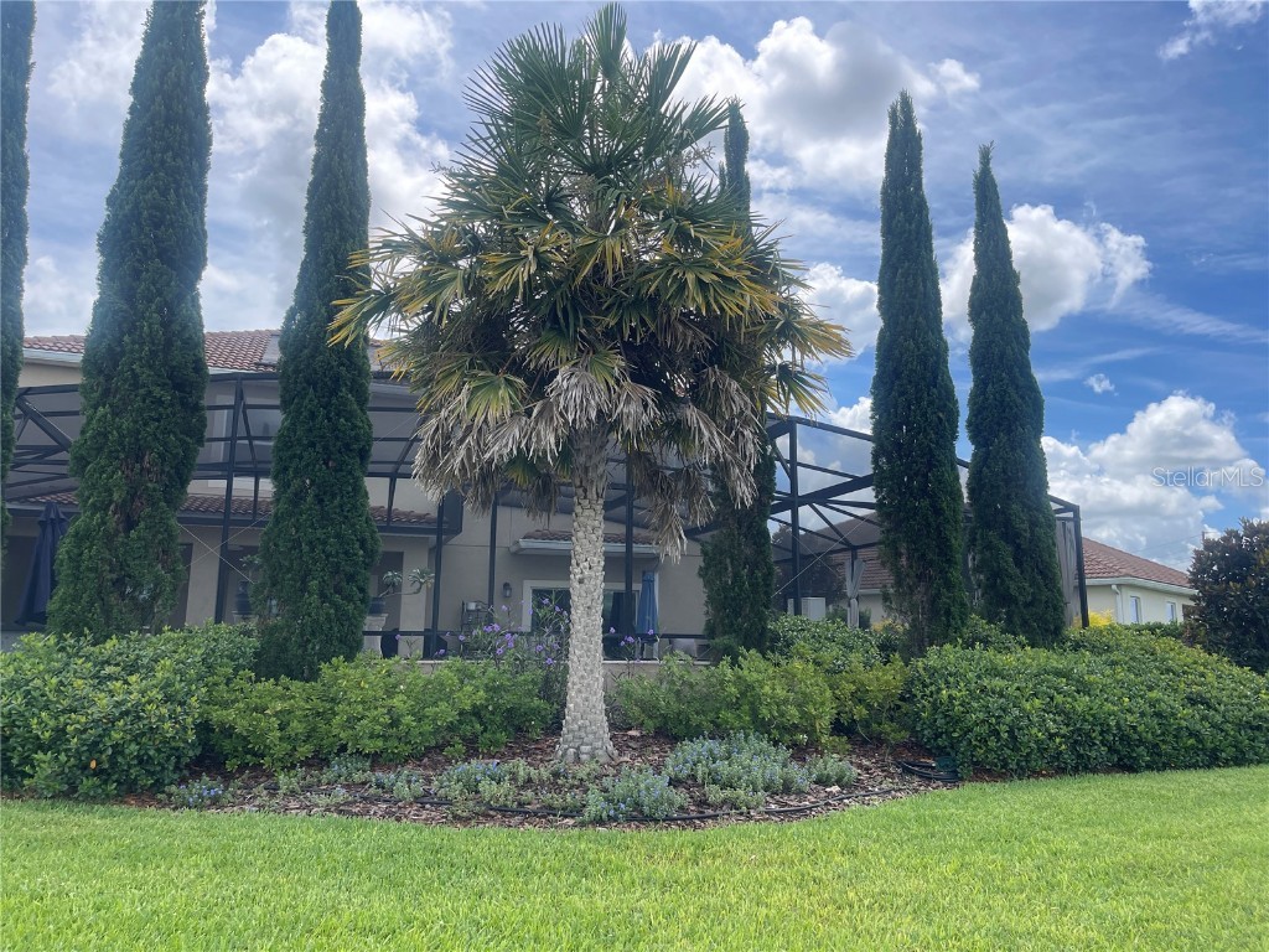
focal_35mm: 25
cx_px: 634
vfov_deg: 54.9
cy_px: 476
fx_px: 916
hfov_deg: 69.4
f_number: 1.6
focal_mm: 5.1
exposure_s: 1/2012
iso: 32
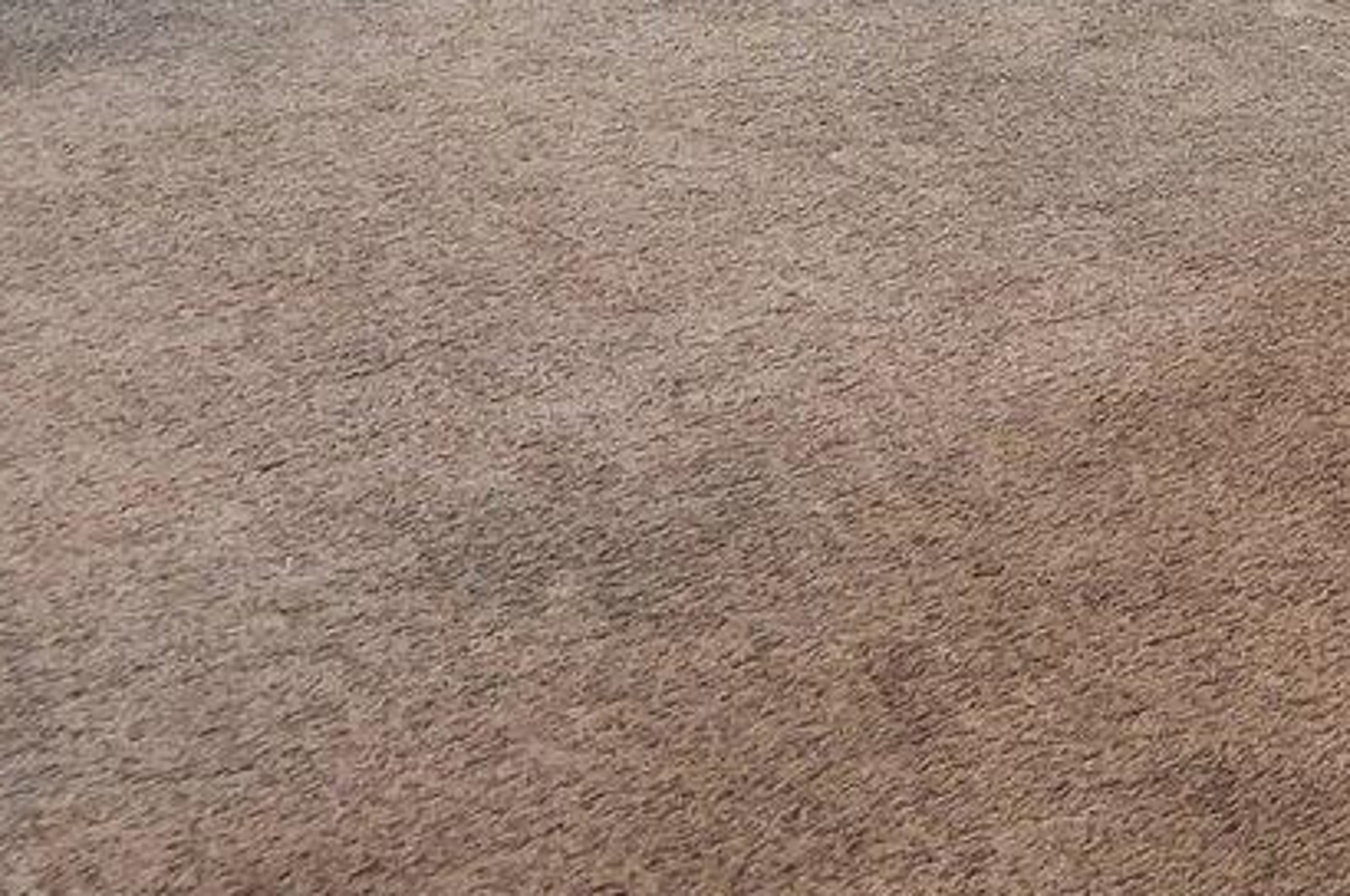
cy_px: -1038
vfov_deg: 14.8
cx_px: 3069
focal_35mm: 70
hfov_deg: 16.2
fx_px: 2621
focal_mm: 14
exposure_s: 1/13
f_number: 8
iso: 400
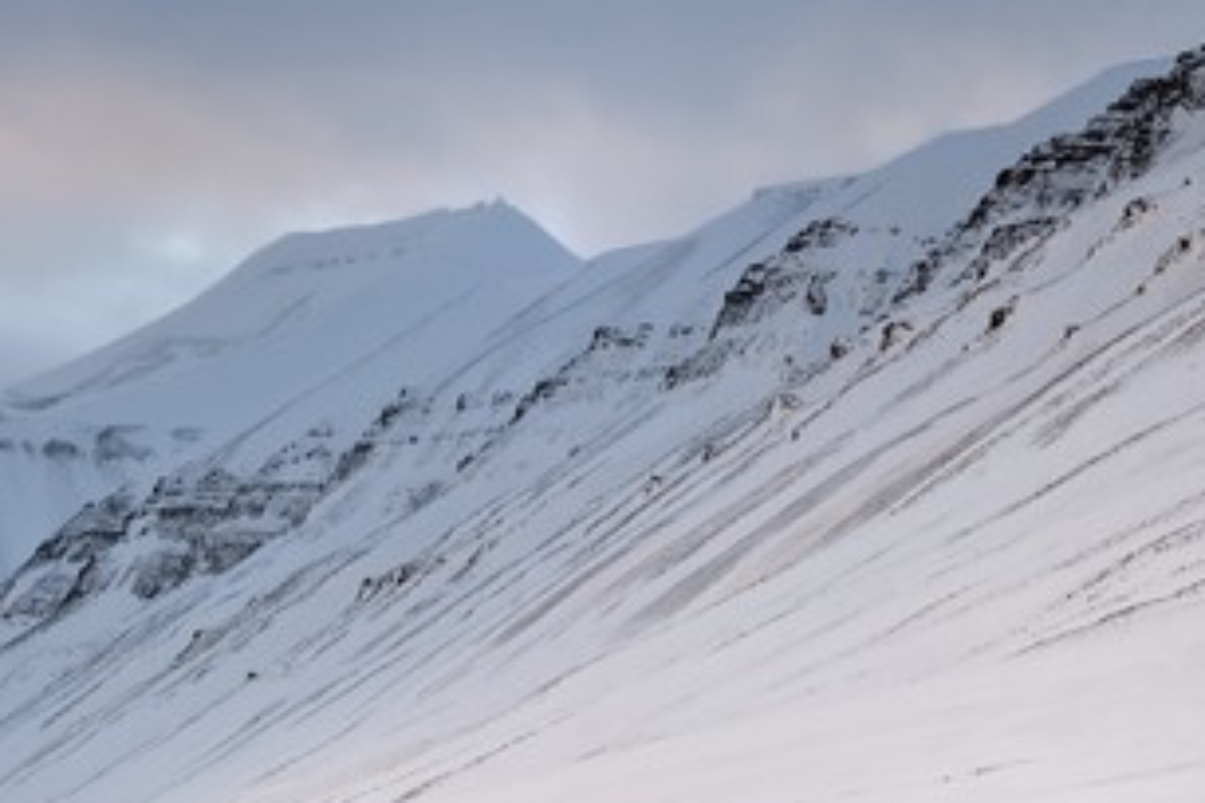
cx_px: 614
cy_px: 468
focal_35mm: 151
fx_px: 5054
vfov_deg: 9.1
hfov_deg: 13.6
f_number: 8
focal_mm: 110
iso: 400
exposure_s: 1/250
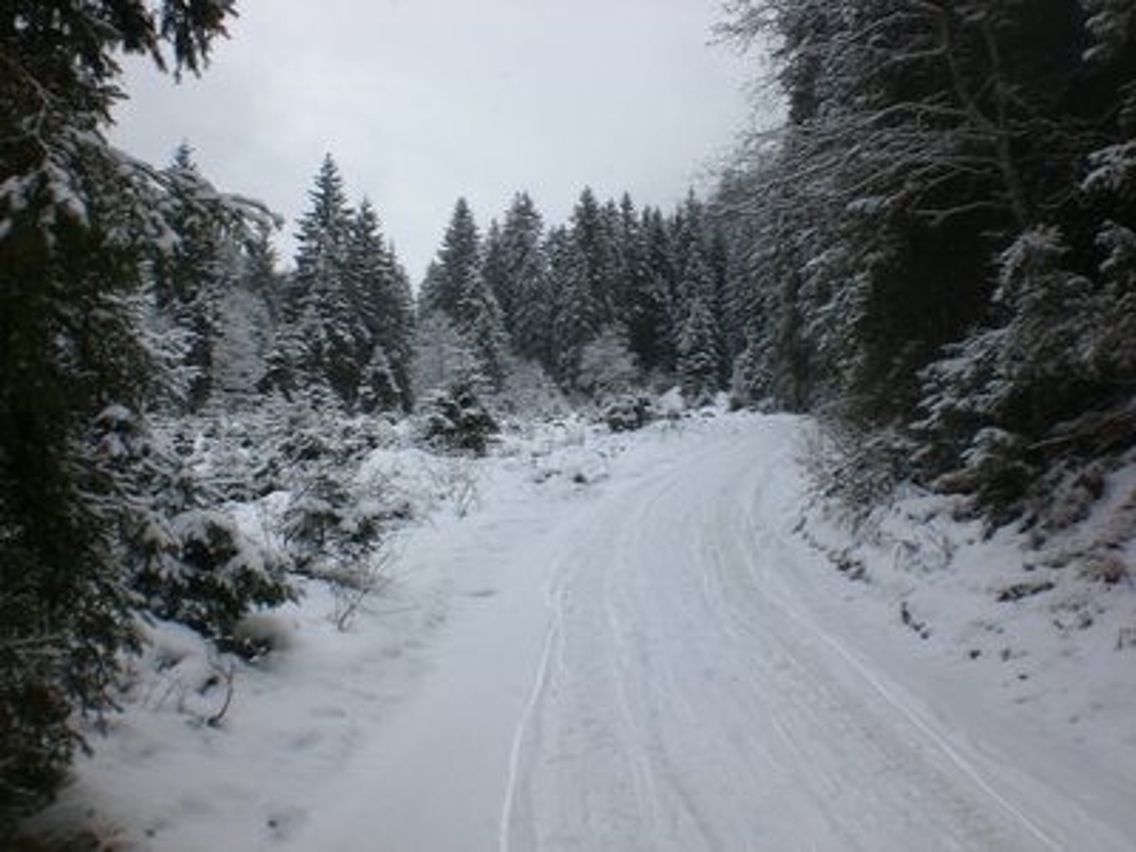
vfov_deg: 37.7
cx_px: 568
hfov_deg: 49.0
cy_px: 426
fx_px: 1247
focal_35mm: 38
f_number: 4.4
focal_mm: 6.3
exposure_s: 1/250
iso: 50
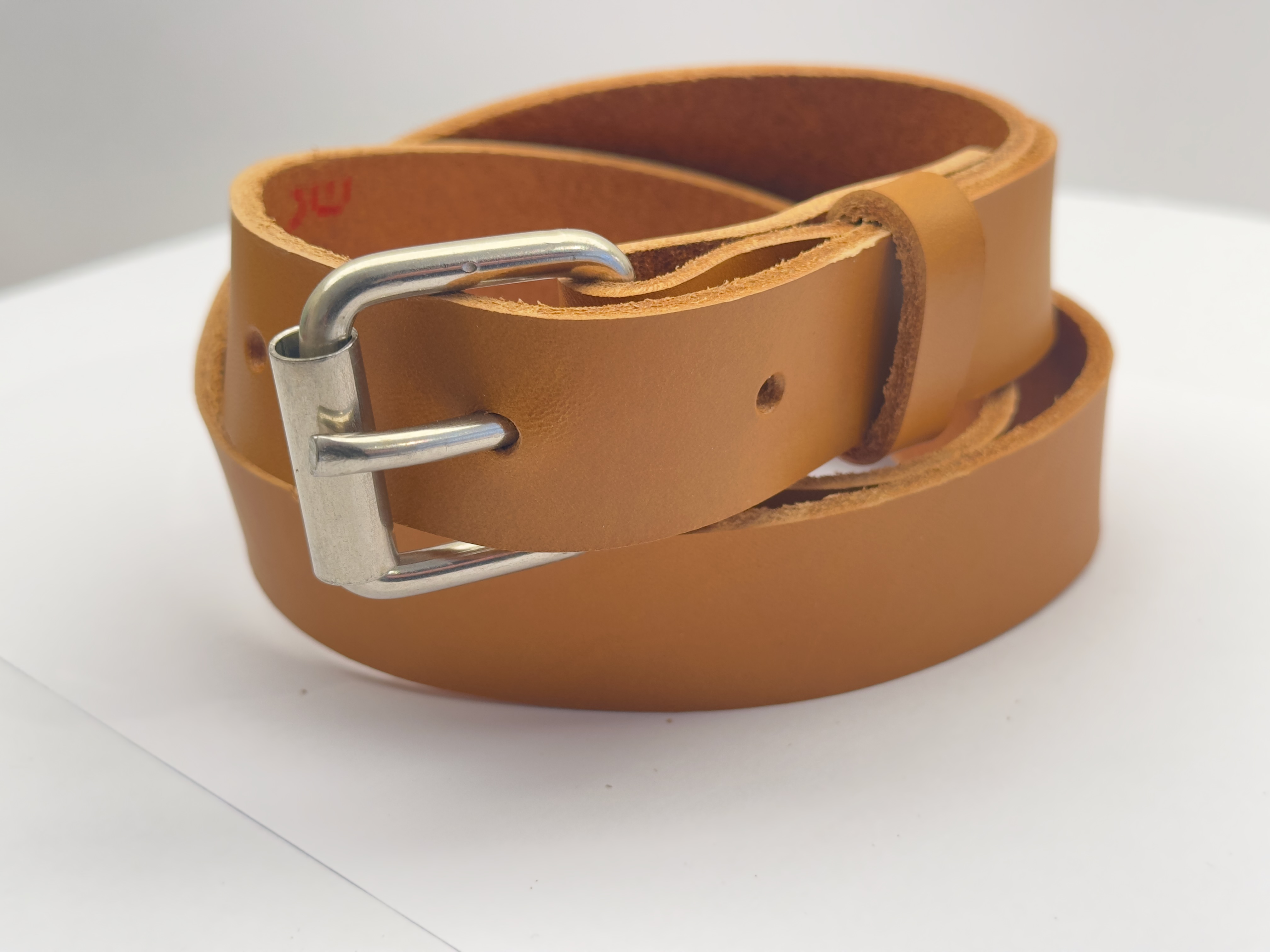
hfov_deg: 39.7
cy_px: 476
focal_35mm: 48
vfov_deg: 30.3
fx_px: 1761
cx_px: 635
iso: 160
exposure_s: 1/50
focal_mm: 6.86
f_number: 1.78
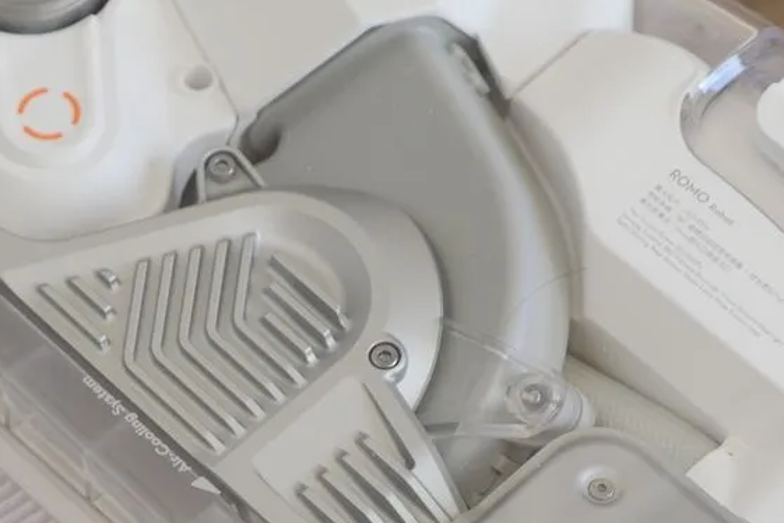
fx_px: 4769
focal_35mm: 219
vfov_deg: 6.2
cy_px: 655
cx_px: 68
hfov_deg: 9.4
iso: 250
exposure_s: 1/60
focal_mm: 29
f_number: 2.8
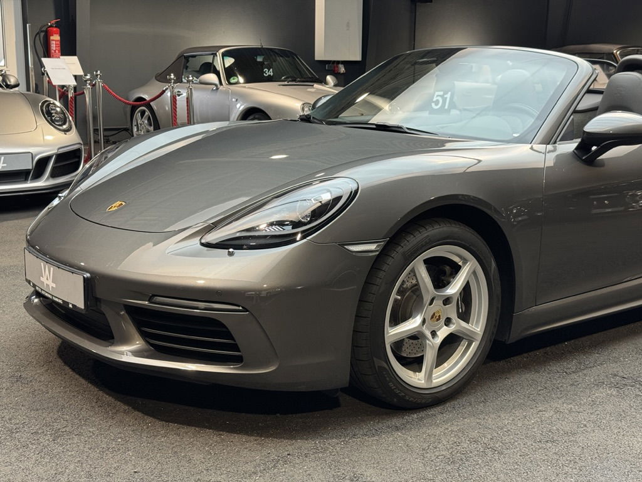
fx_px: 890
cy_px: 241
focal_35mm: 48
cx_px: 321
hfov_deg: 39.7
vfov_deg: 30.3
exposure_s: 1/50
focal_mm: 6.76
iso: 125
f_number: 1.78
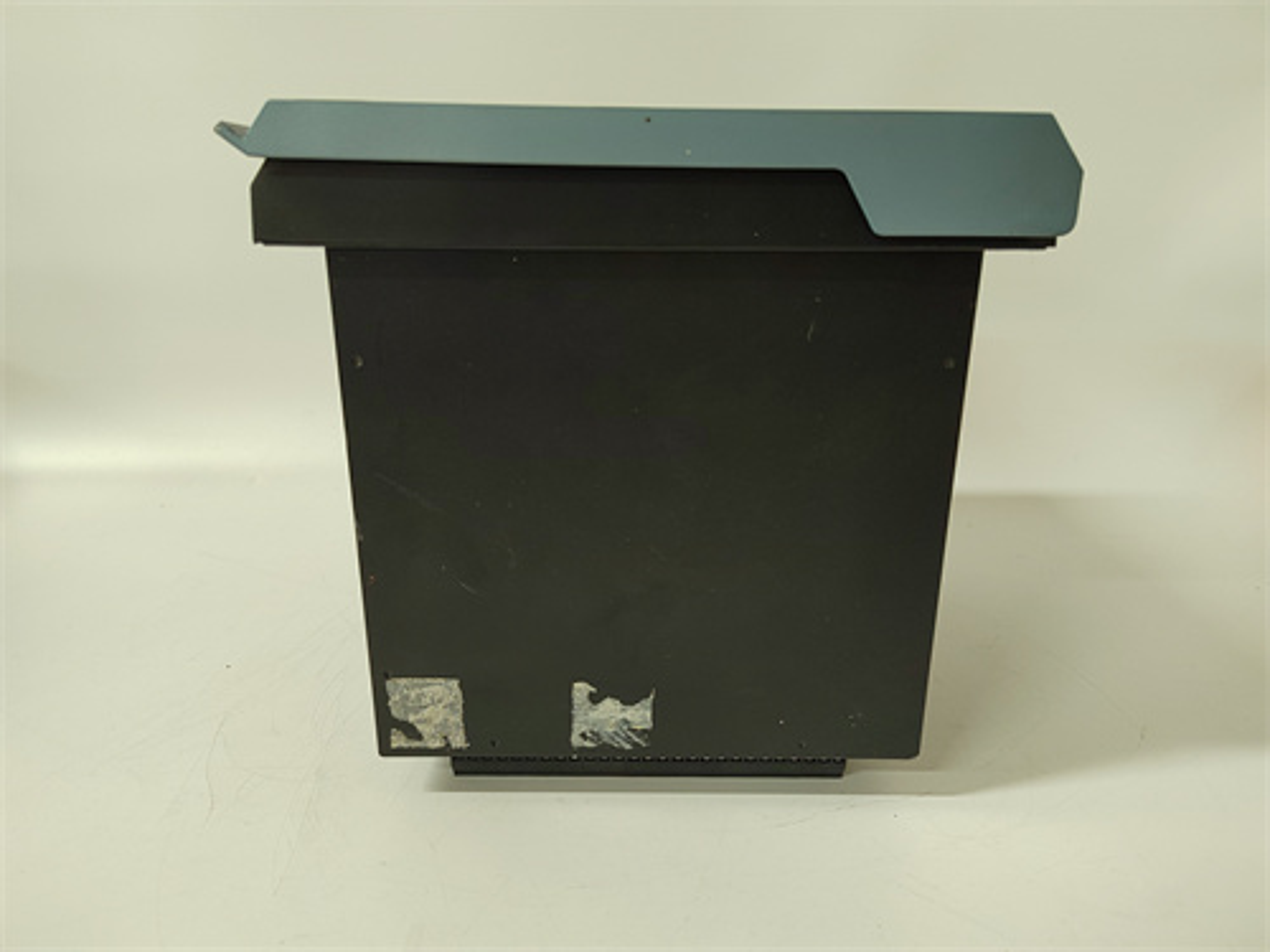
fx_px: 844
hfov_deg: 73.9
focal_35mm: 23
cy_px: 476
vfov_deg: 58.9
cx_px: 635
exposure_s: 1/50
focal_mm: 5.52
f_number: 1.9
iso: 1338
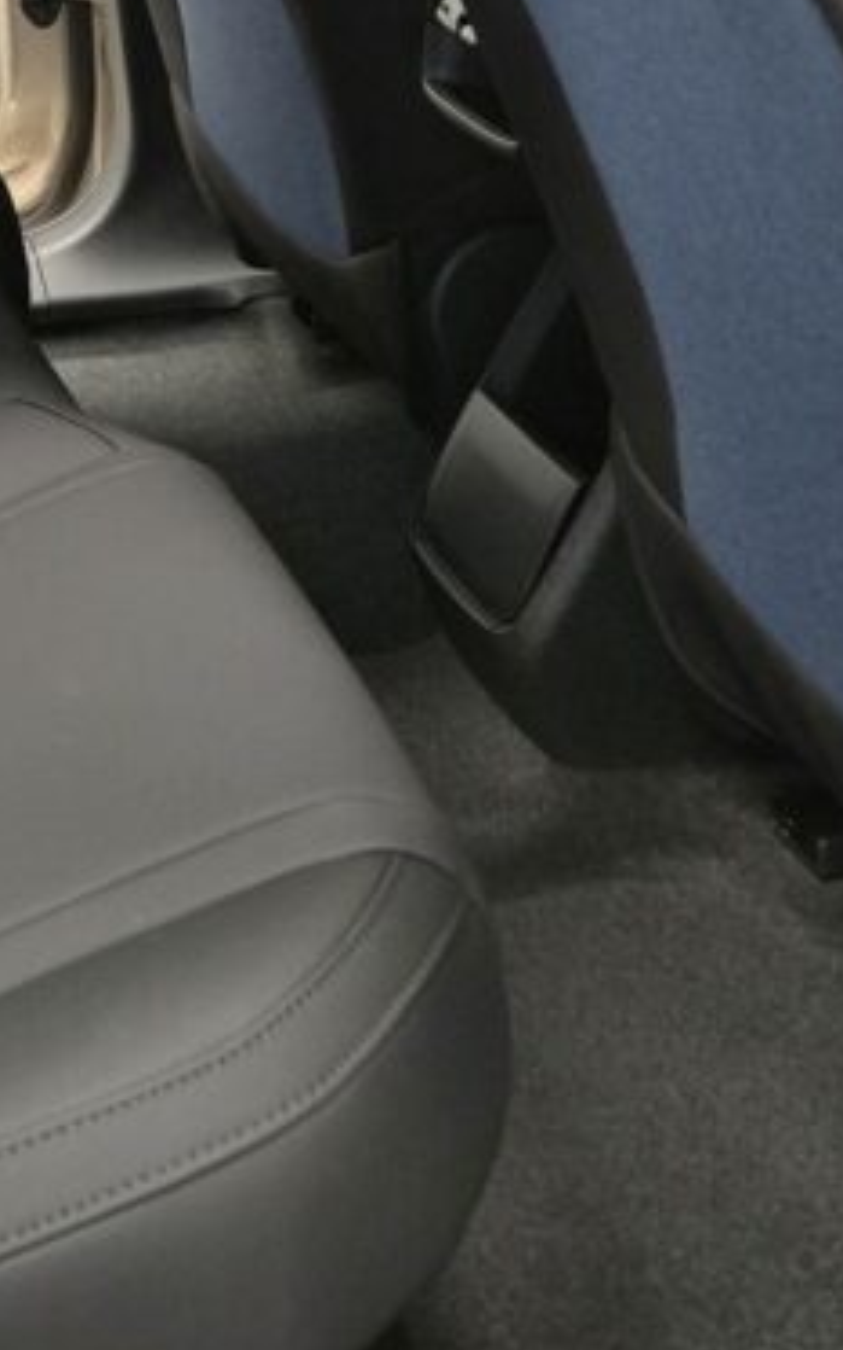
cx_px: -65
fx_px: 2464
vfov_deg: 29.0
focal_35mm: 67
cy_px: 54
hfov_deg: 18.7
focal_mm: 5.4
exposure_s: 1/120
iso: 1000
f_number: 1.8
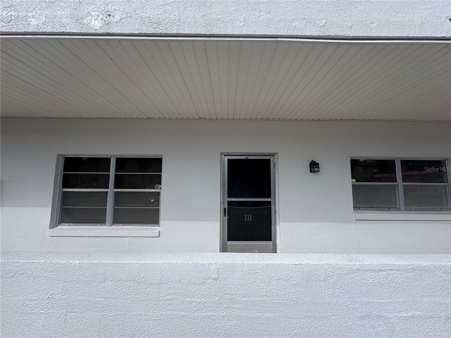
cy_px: 169
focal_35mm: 14
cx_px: 226
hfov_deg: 102.1
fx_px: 182
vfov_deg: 85.7
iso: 50
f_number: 2.2
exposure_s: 1/2208
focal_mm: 2.22
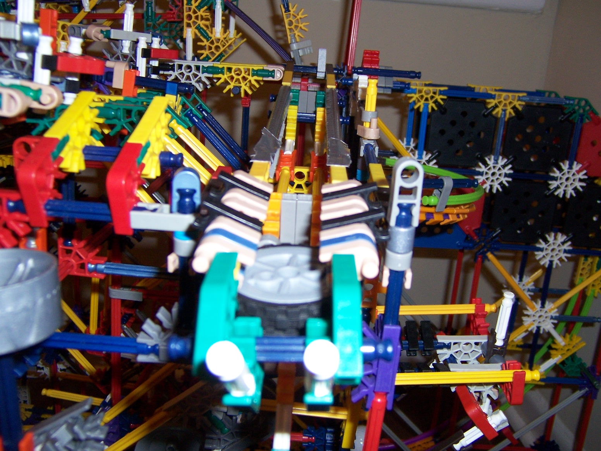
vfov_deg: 42.9
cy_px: 226
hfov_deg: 55.4
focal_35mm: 33
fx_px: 573
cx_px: 300
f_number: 2.8
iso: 140
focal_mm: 5.5
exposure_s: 1/60
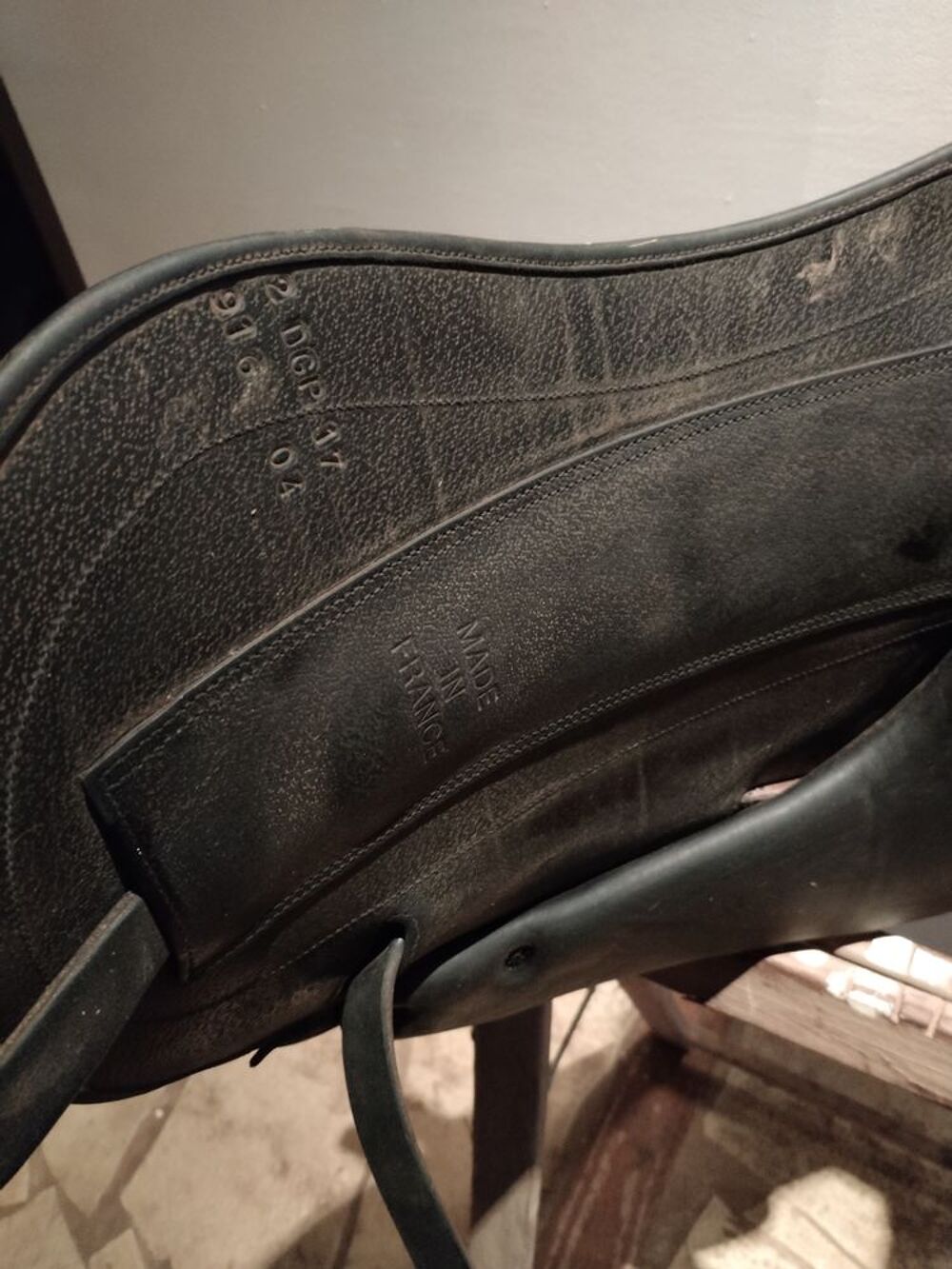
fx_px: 1063
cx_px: 476
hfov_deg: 48.2
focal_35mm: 29
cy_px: 634
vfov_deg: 61.7
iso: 2176
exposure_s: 1/14.3
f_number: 1.8
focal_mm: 4.75
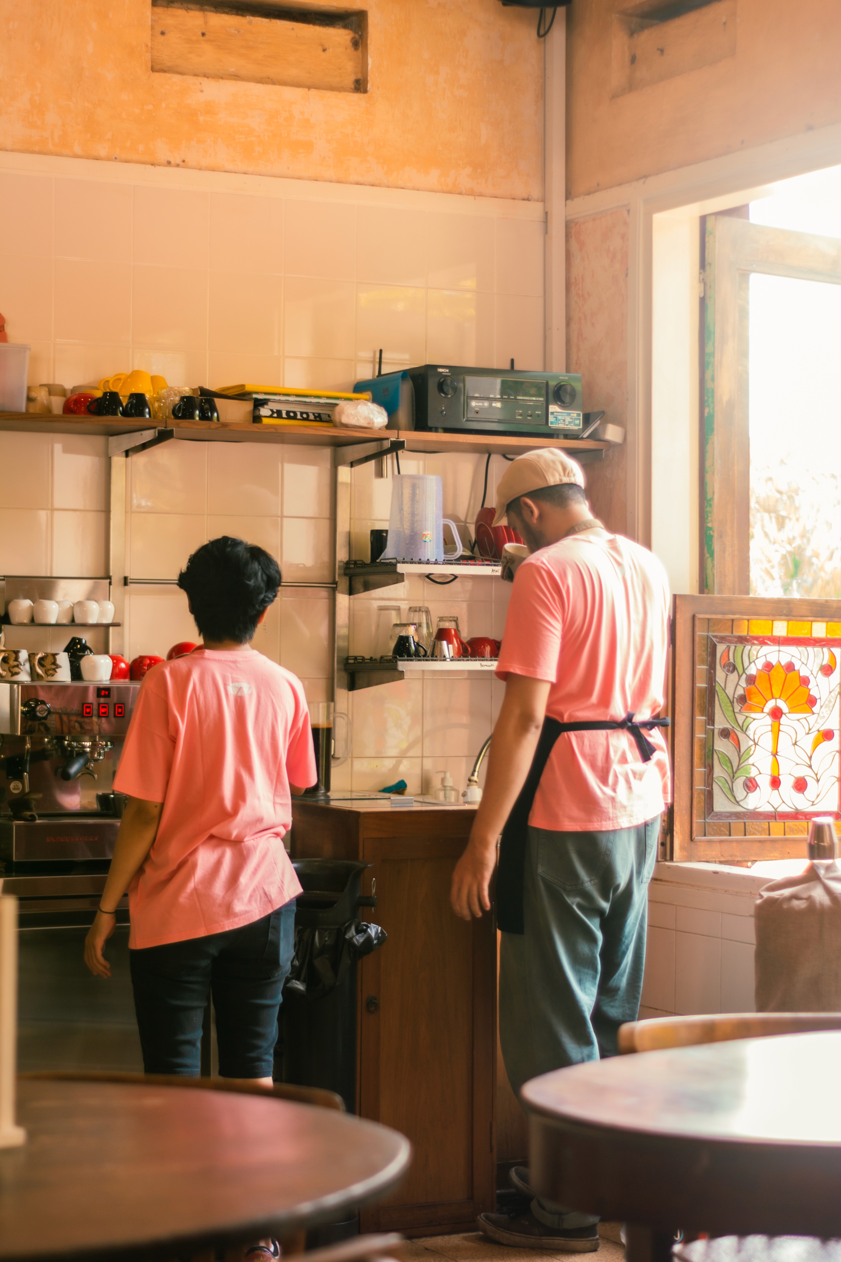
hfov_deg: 18.2
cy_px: 631
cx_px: 420
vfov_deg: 27.0
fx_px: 2628
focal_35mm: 75
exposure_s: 1/100
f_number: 1.8
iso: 200
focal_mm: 50
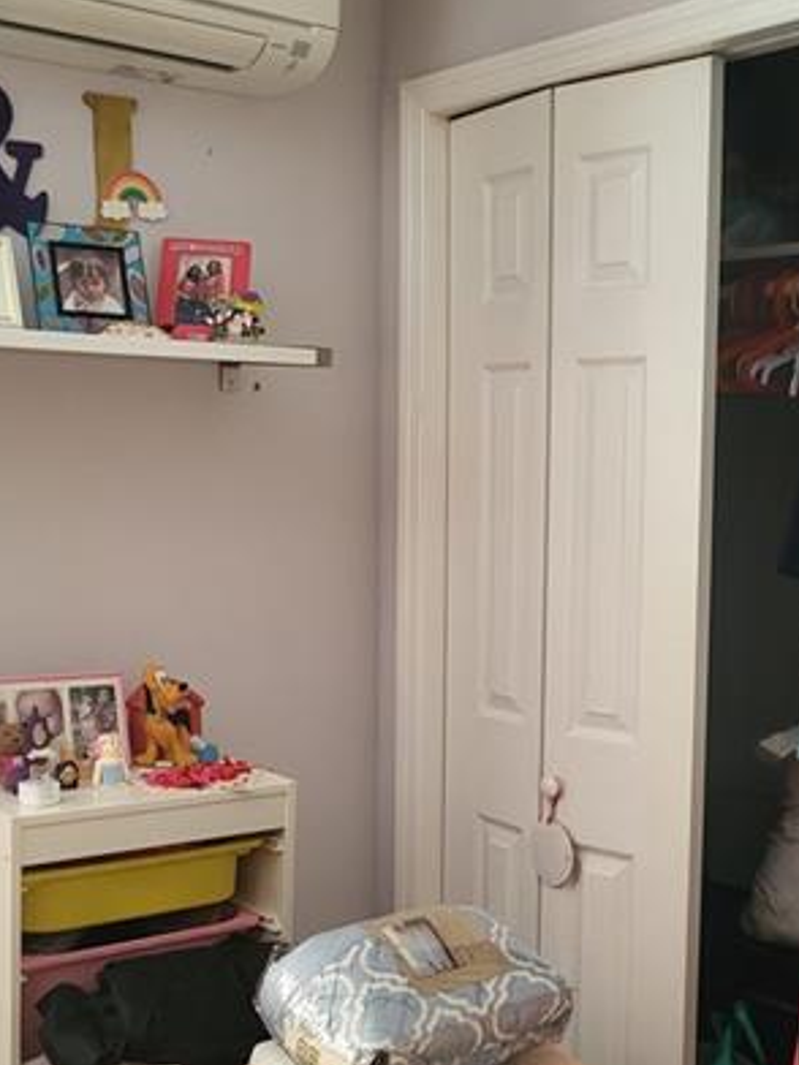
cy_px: 630
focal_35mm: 51
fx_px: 1570
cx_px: 451
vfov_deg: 37.4
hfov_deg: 28.5
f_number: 1.8
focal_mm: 5.4
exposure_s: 1/40
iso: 320
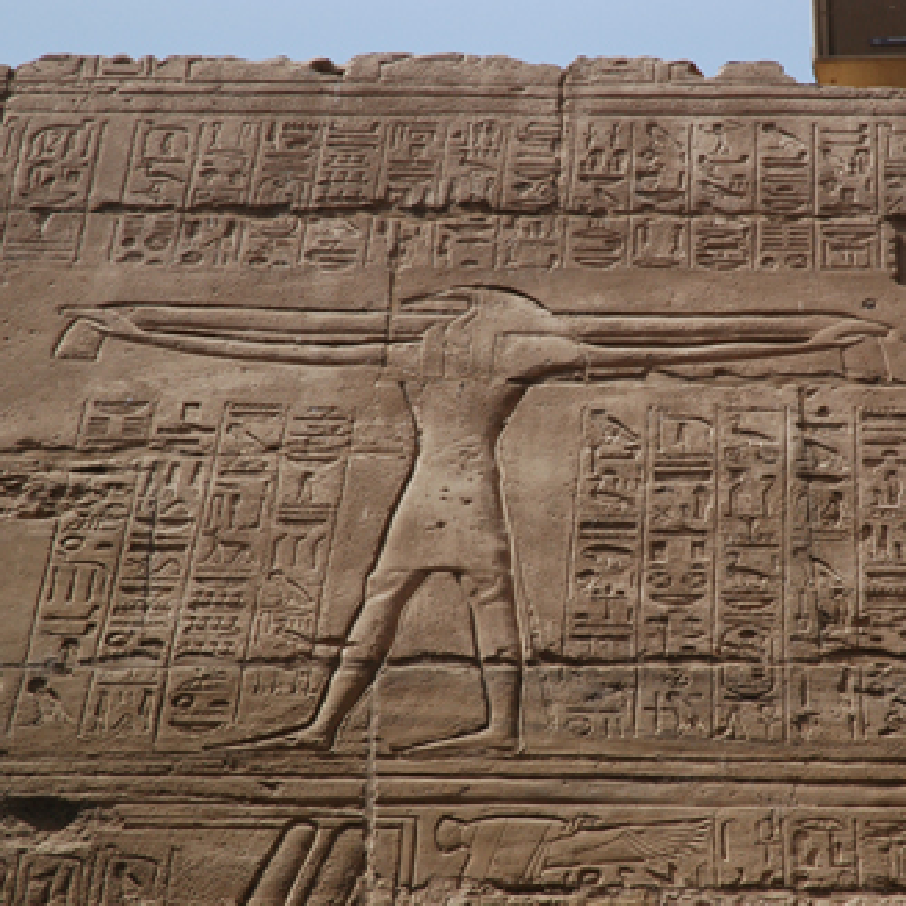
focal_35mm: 136
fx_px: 4027
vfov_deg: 12.8
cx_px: 633
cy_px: 453
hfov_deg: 12.8
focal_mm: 70
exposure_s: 1/400
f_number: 10
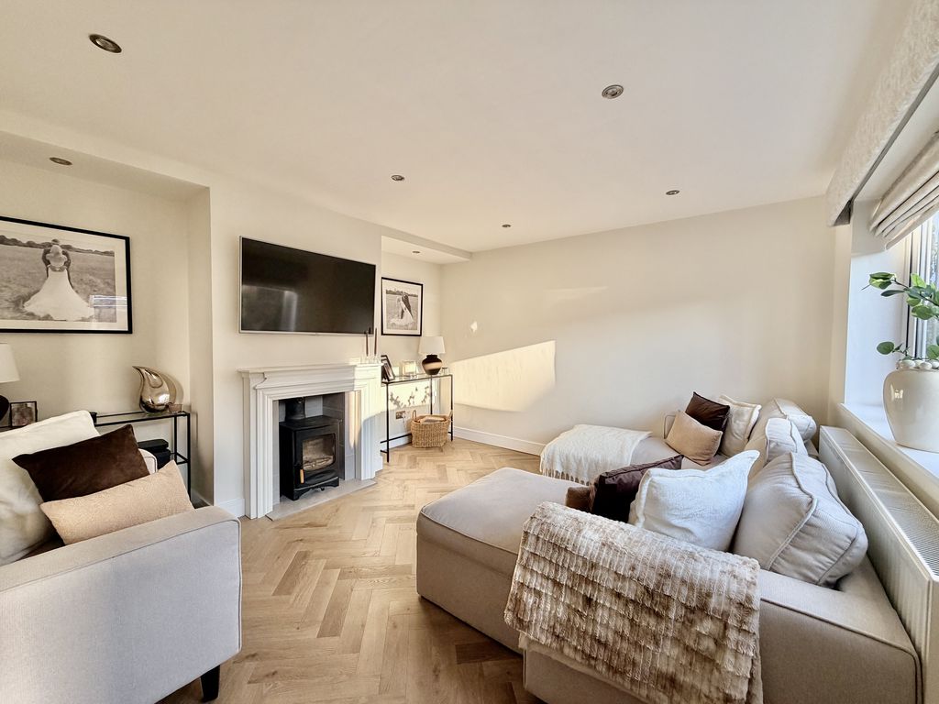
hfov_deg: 102.1
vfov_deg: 85.7
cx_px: 470
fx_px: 380
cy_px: 352
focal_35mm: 14
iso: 64
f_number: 2.2
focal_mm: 2.22
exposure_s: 1/127
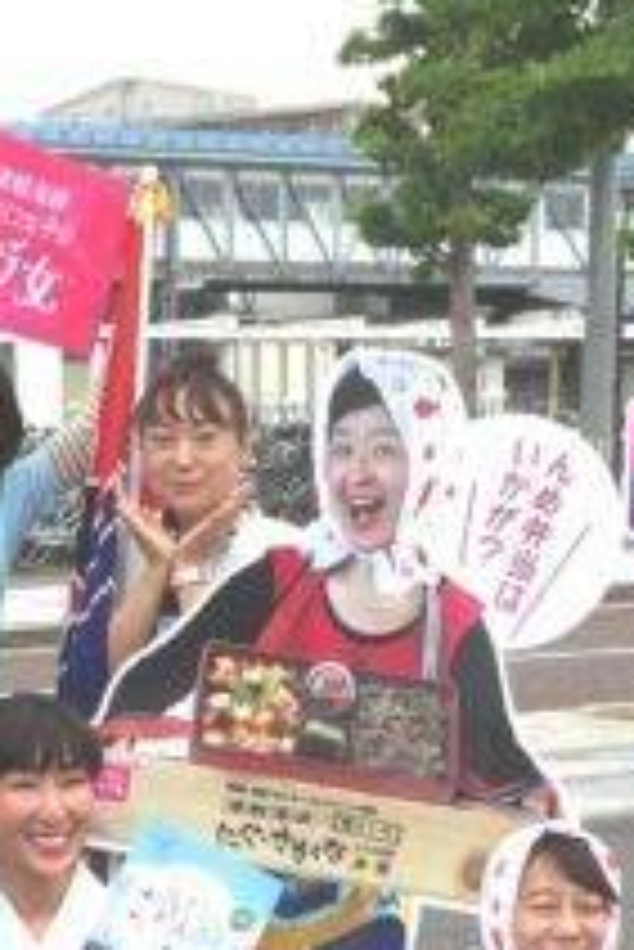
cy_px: 918
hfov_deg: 14.1
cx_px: 144
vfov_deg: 20.4
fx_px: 2558
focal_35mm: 97
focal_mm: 4.15
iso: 32
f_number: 2.2
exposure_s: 1/1130
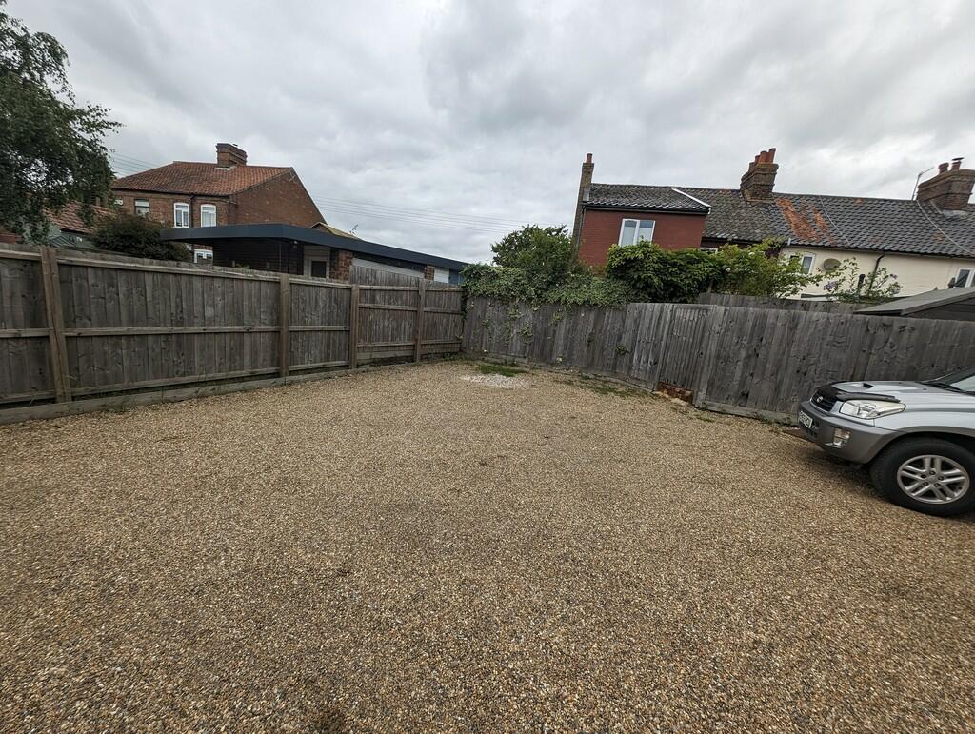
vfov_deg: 94.6
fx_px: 338
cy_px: 367
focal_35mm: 12
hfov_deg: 110.5
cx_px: 488
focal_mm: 2.23
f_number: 1.95
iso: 38
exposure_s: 1/794
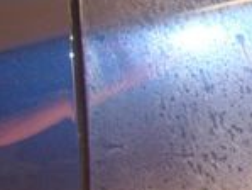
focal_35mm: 150
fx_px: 1093
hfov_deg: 11.7
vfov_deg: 9.9
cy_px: 25
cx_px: 511
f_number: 2.8
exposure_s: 1/8
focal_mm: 5.8
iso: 80
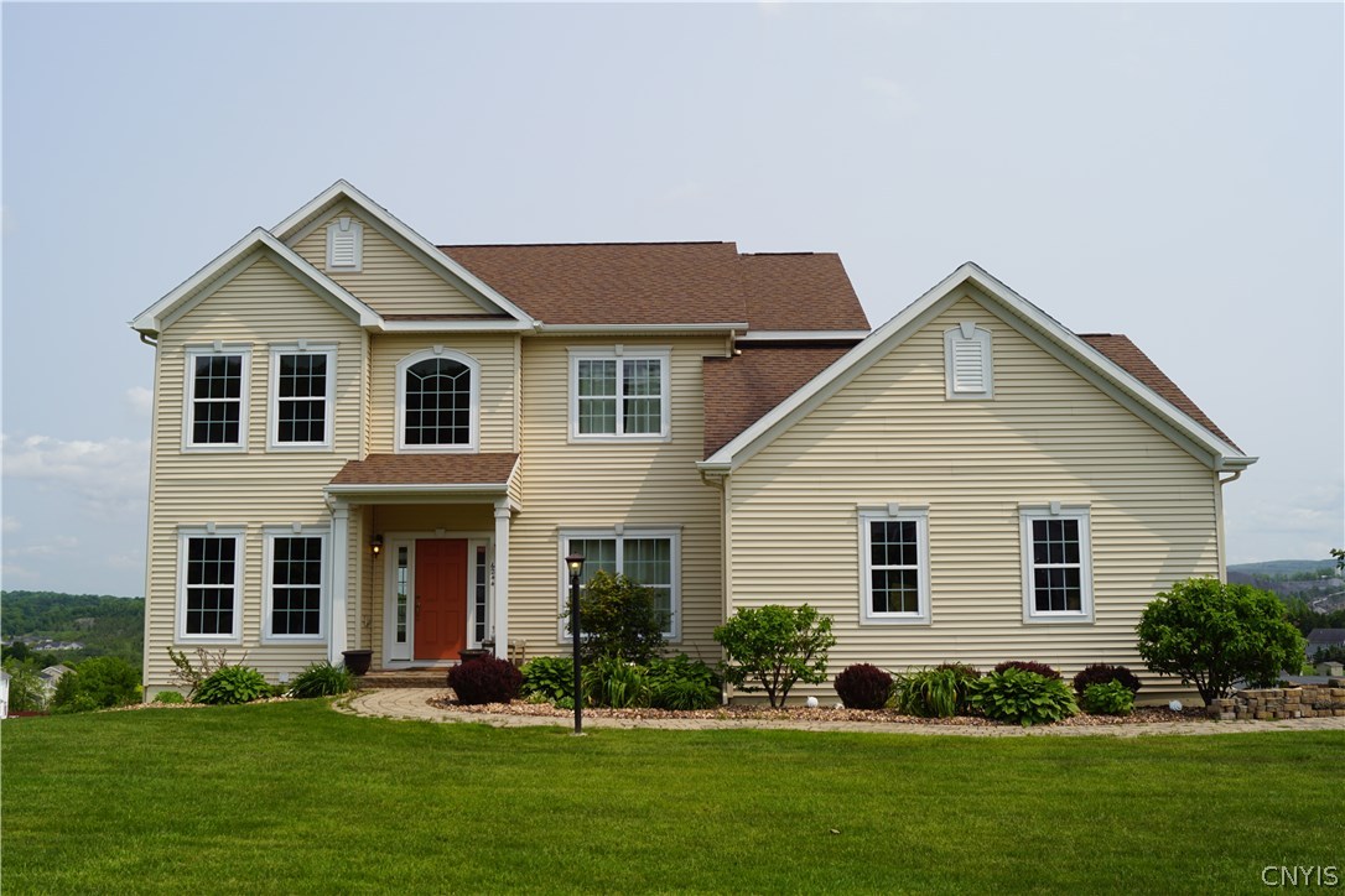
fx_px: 1233
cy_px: 448
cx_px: 672
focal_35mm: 33
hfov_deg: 57.2
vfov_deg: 40.0
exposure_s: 1/200
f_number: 10
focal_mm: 22
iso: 100
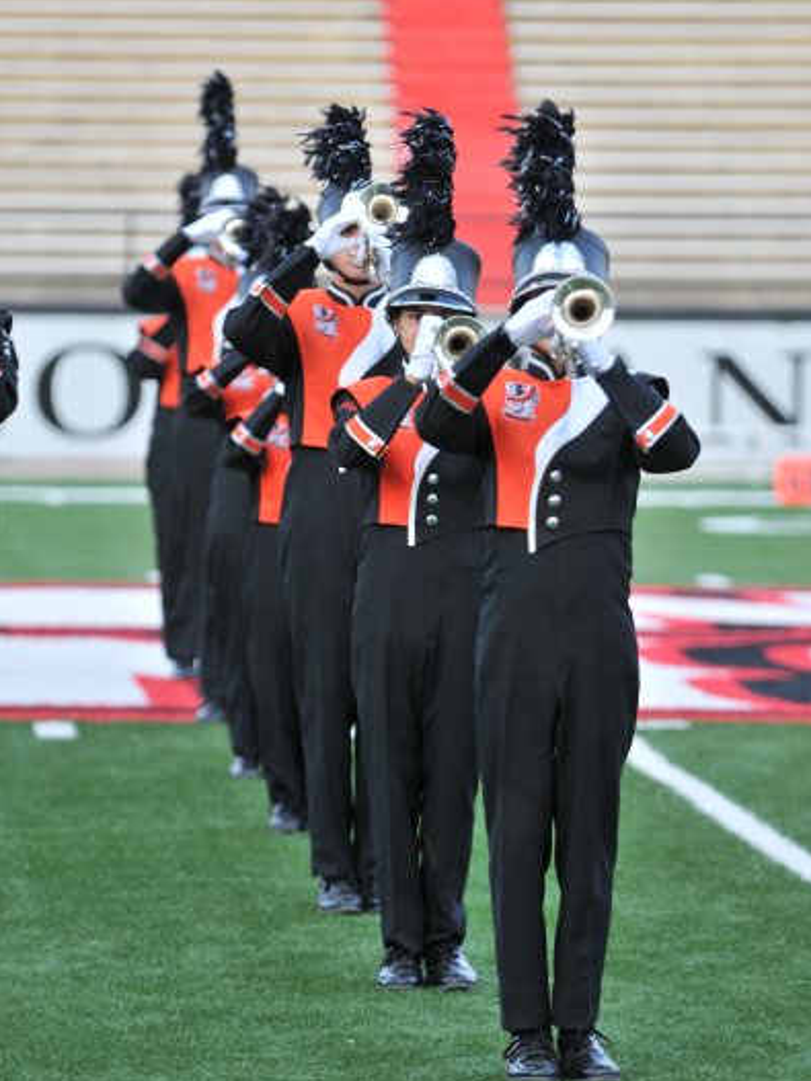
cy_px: 492
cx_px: 406
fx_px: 7688
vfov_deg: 8.1
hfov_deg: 6.0
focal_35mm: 246
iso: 200
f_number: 2.8
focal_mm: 150
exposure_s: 1/500
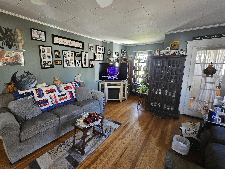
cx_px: 108
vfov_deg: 85.6
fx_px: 91
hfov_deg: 102.0
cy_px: 80
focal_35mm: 14
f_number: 2.2
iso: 500
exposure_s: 1/30
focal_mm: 2.2
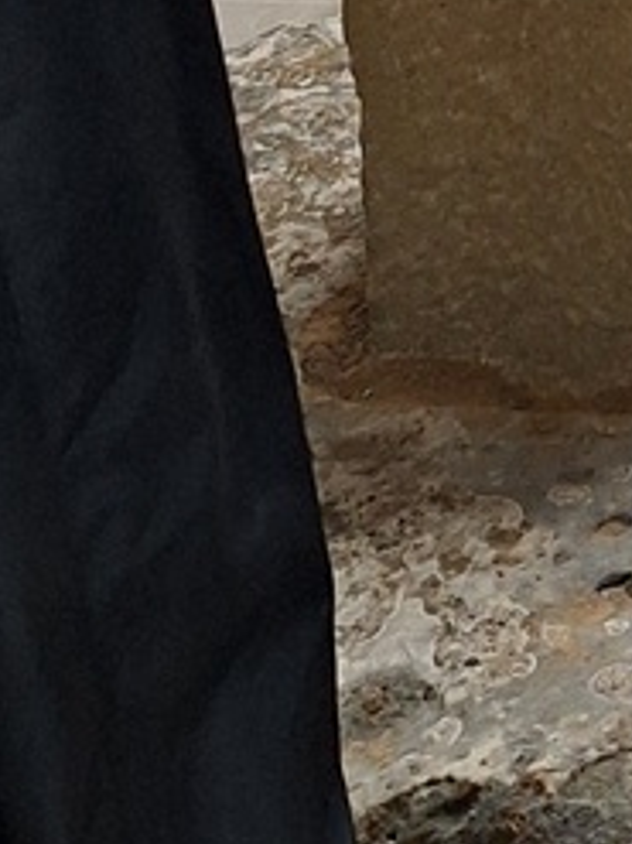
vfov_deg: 12.8
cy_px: -878
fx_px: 3240
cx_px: 1331
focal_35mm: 133
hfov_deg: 10.2
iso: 250
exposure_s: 1/50
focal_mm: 5.54
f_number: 1.8
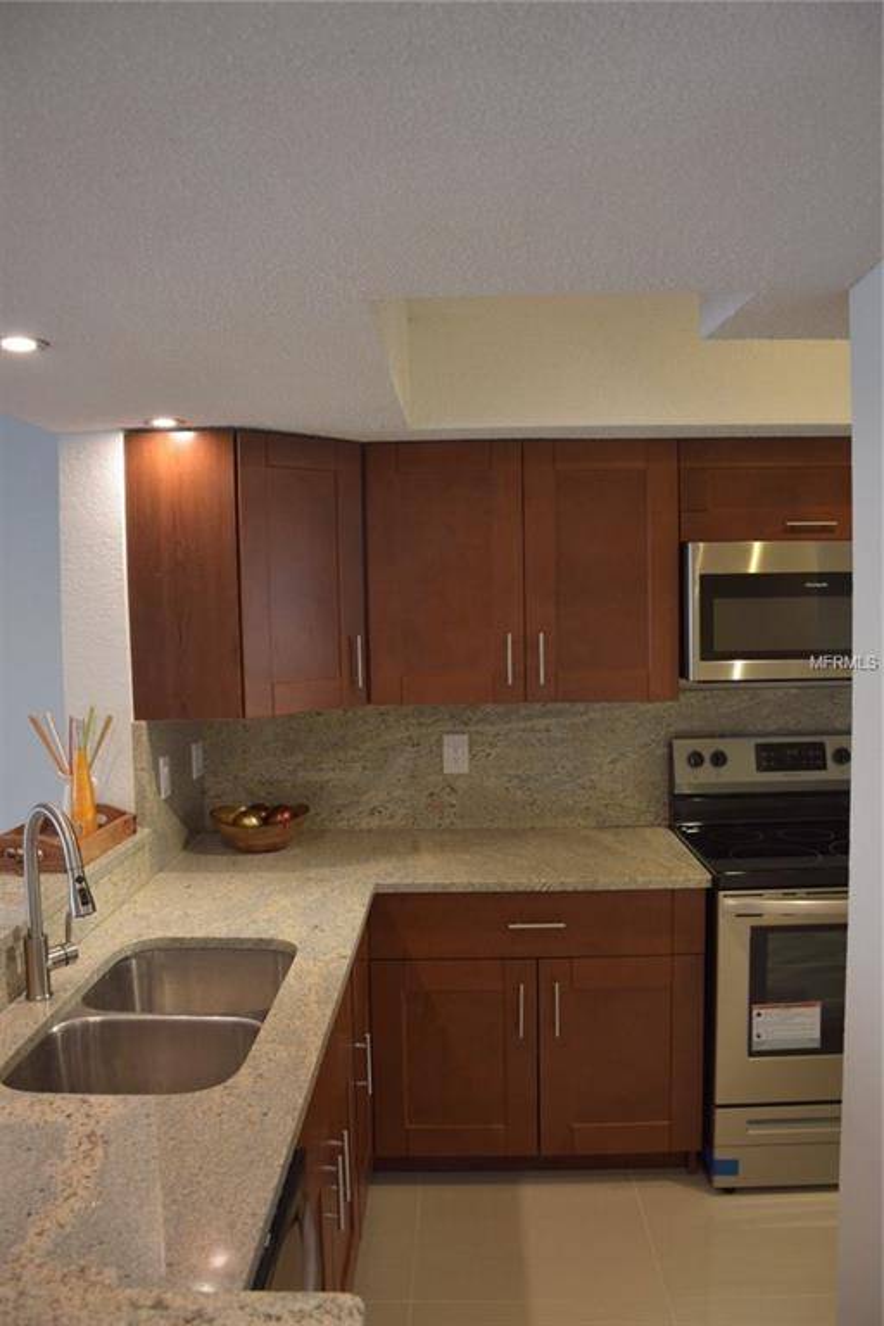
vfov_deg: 67.4
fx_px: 994
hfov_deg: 47.9
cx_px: 442
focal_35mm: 27
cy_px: 663
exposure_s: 1/13
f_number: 5.6
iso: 100
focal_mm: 18
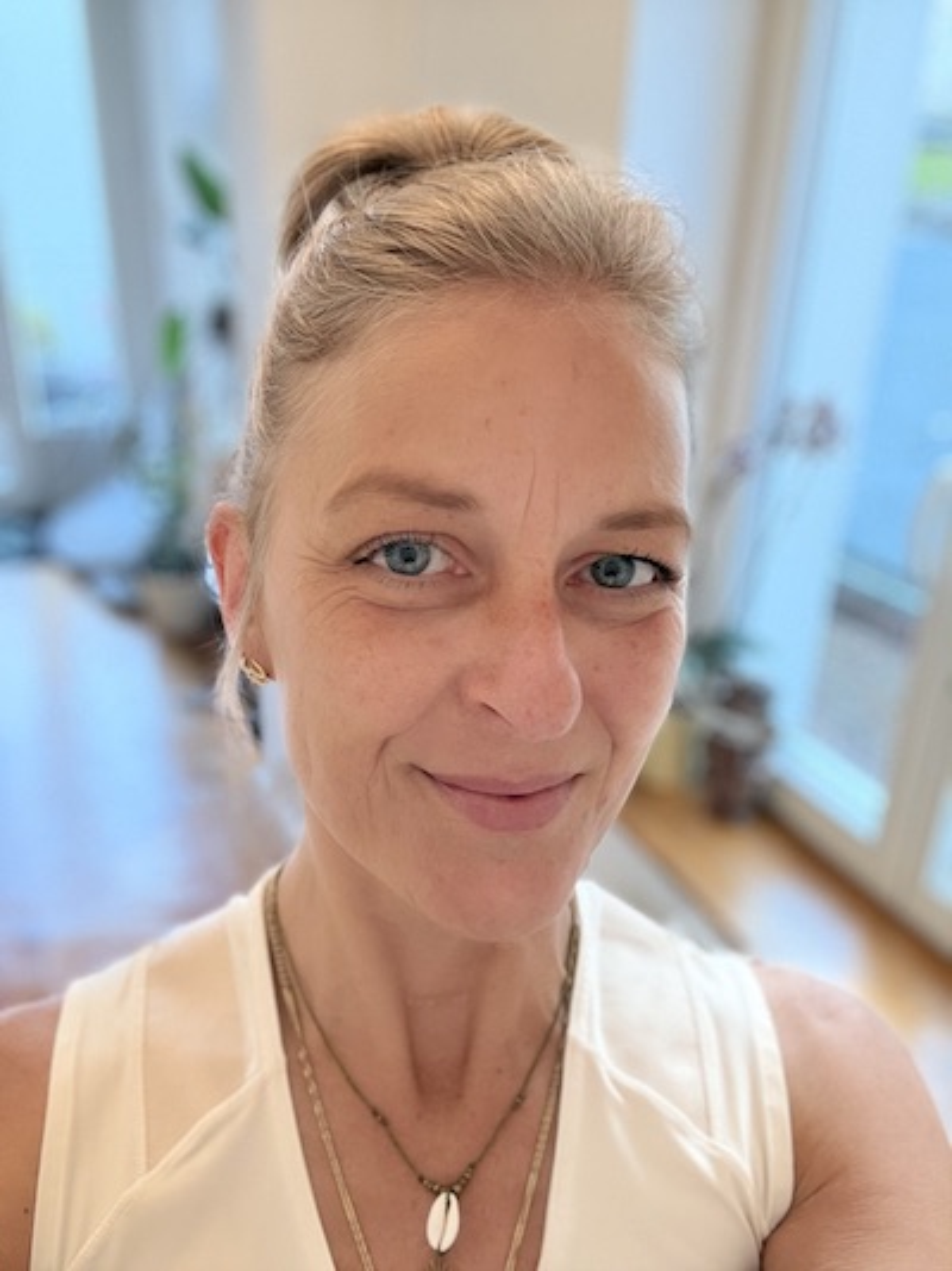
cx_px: 476
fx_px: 1101
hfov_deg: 46.8
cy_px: 636
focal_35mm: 30
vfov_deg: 60.0
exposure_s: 1/50
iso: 250
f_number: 1.9
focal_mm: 2.69
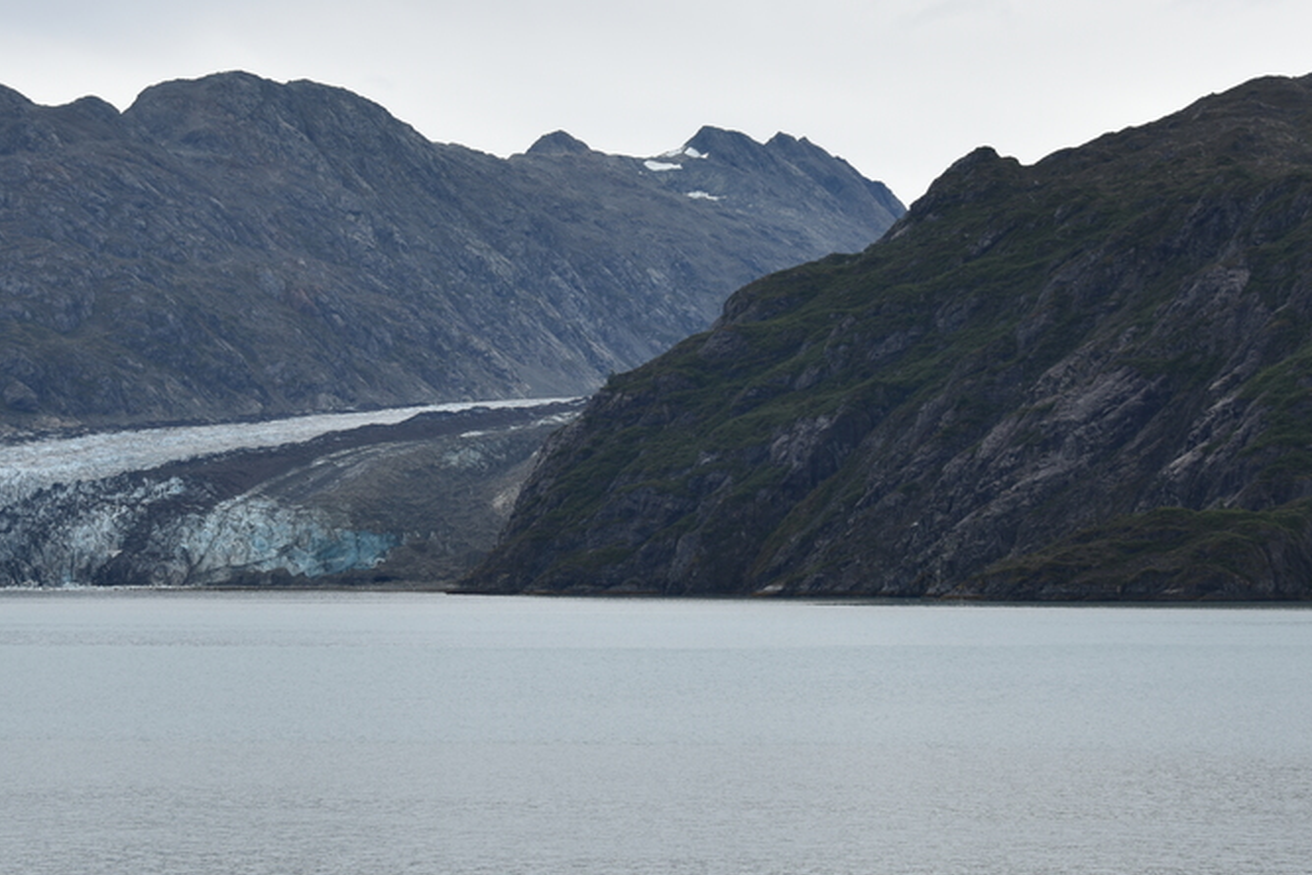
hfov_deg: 17.2
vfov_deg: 11.5
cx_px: 582
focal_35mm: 119
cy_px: 317
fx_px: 4338
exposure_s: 1/200
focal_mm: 62
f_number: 7.1
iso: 100
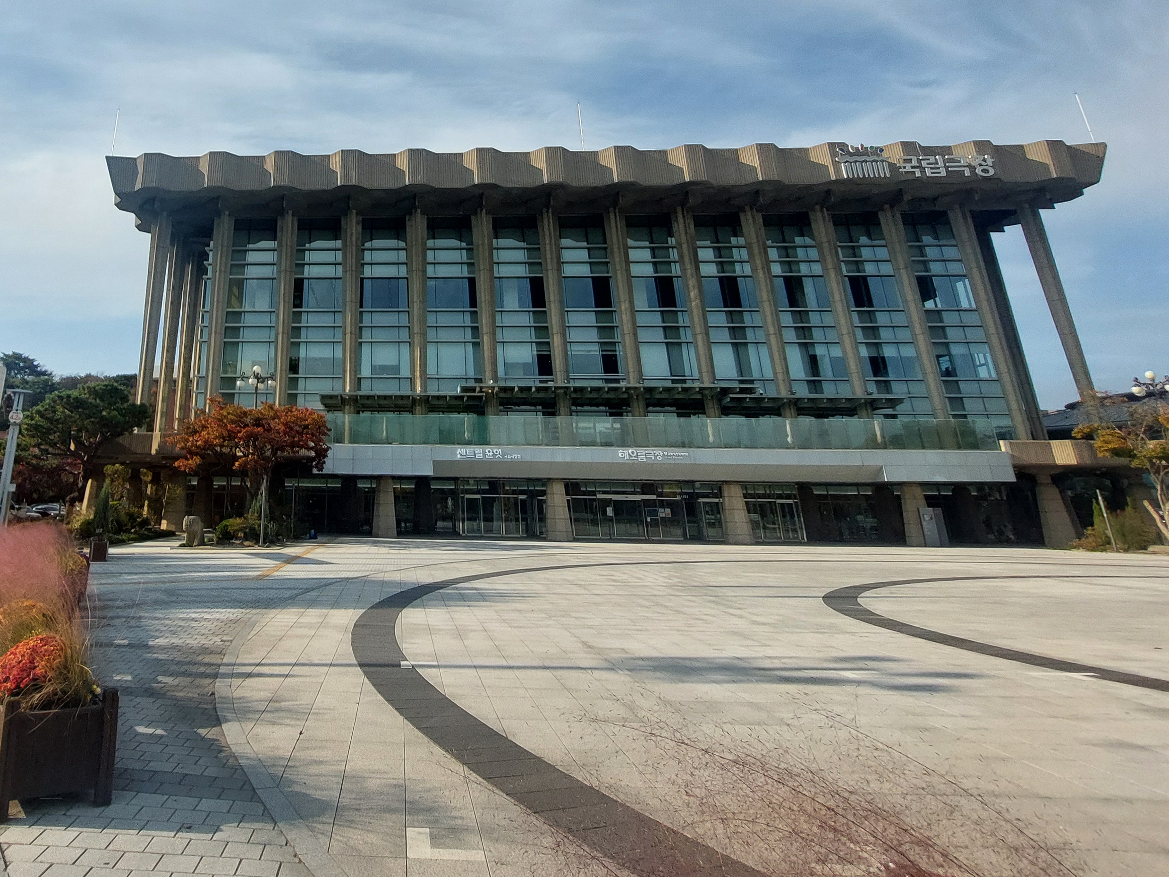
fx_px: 709
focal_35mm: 21
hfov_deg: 75.3
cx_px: 347
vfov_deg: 59.8
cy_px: 212
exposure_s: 1/2418
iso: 50
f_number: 2.2
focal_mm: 1.74
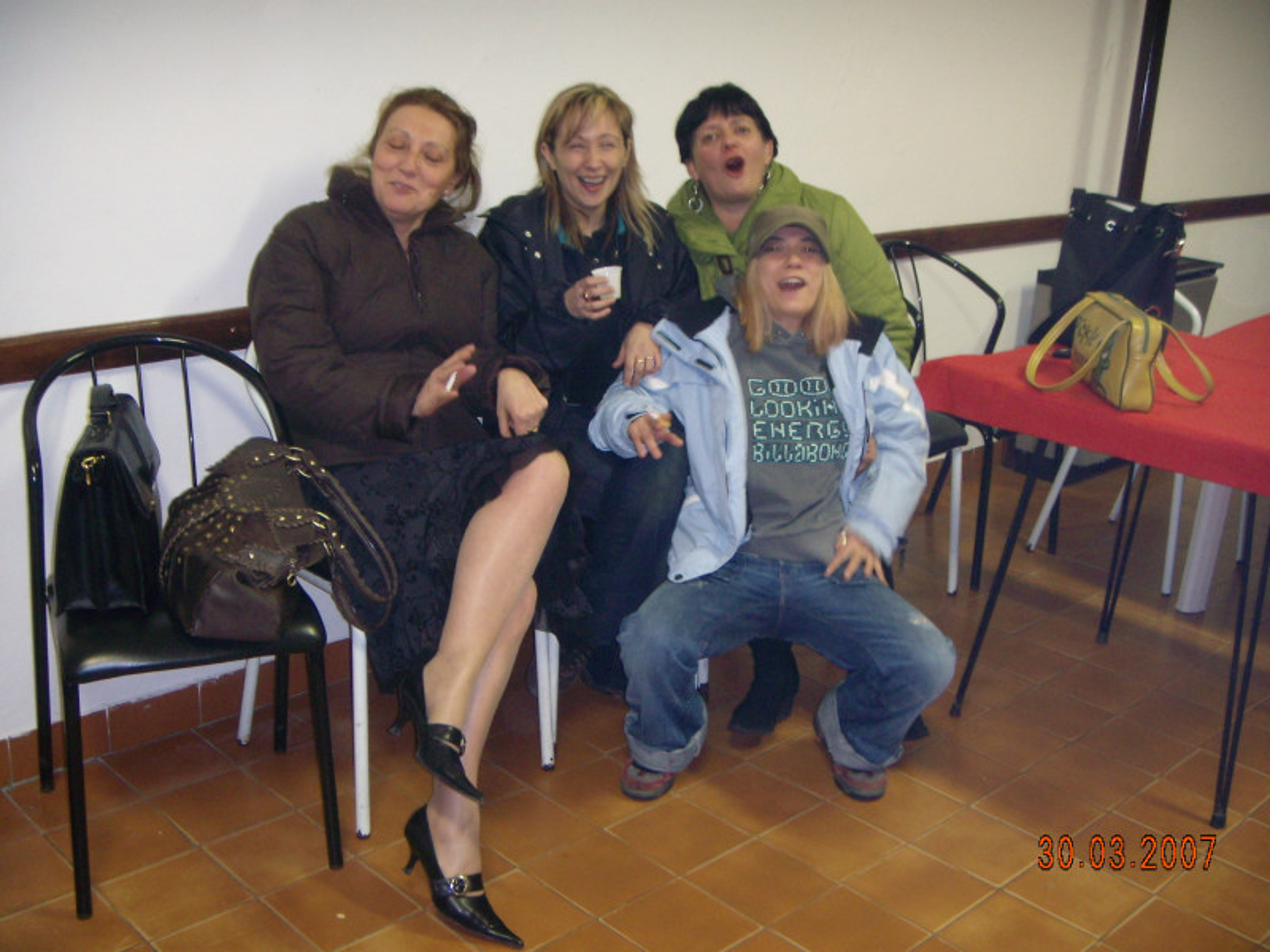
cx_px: 635
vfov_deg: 37.7
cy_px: 476
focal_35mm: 38
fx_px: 1394
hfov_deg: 49.0
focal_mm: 6.4
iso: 200
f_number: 3.5
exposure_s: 1/9.93
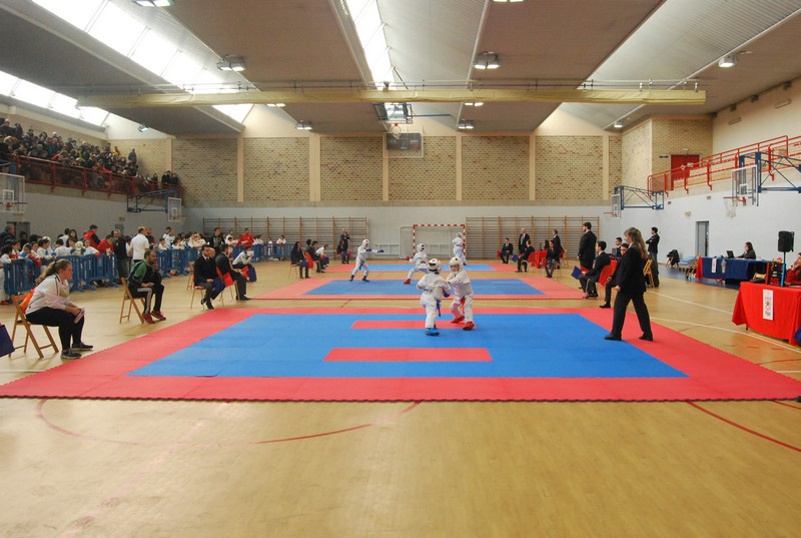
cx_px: 400
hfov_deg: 57.1
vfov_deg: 40.1
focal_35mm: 33
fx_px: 736
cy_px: 269
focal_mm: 22
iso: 1600
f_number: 10
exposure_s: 1/125
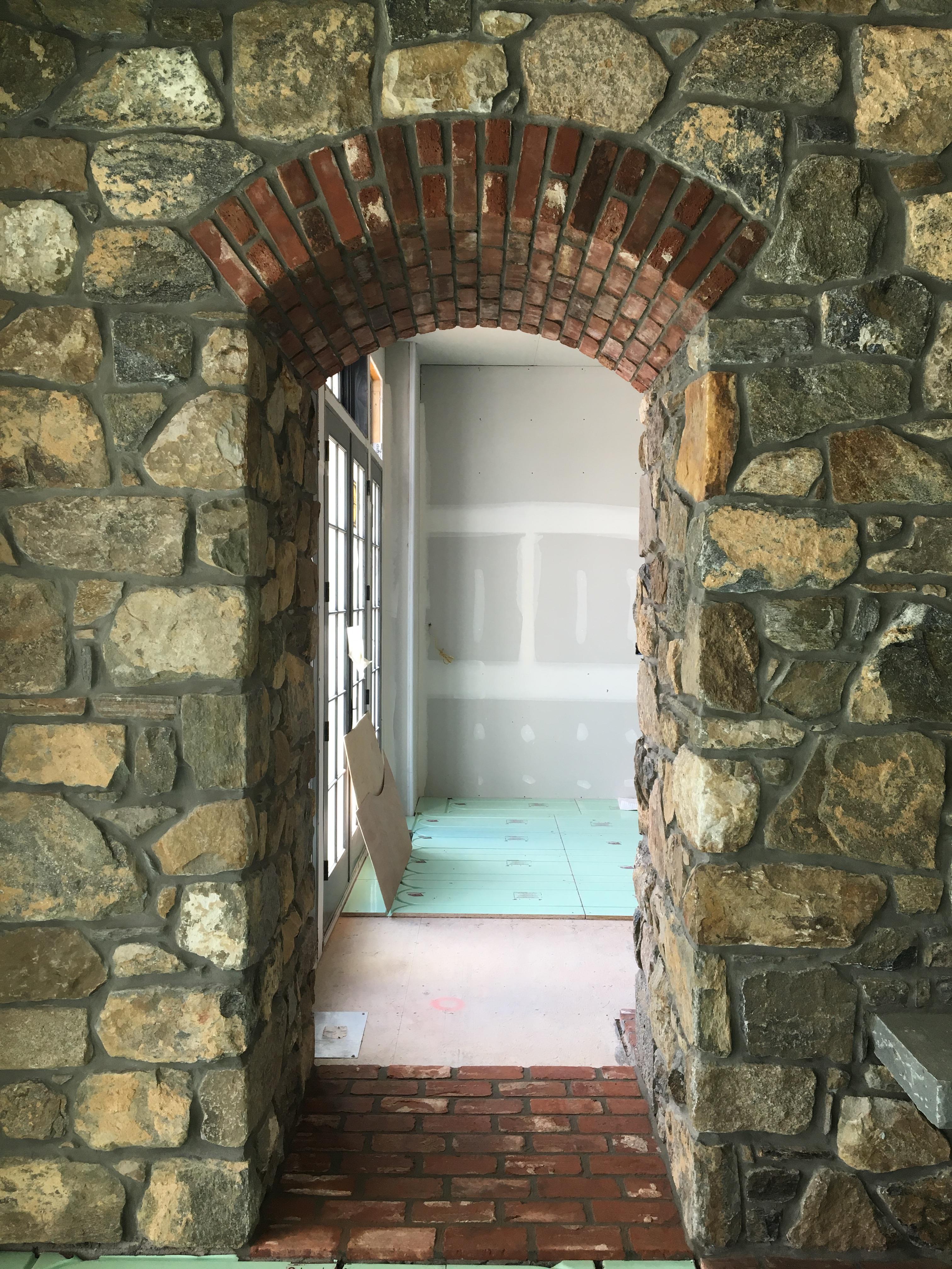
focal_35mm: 29
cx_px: 476
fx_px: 1063
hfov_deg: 48.2
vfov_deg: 61.7
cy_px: 634
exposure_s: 1/40
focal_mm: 4.15
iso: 25
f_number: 2.2
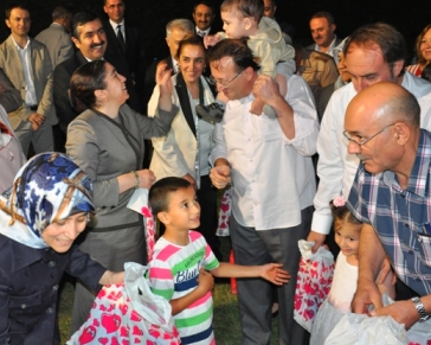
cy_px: 170
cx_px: 168
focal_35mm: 45
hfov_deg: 40.9
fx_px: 574
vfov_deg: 33.4
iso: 1600
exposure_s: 1/60
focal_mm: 26
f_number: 5
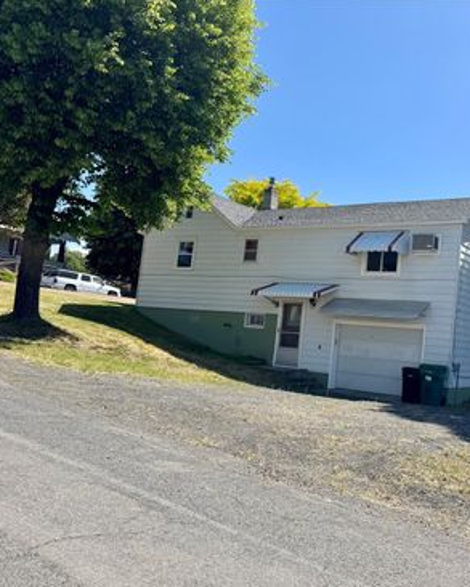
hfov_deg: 43.2
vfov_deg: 55.6
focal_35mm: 32
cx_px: 390
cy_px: 299
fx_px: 556
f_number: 1.78
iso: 80
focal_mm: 6.76
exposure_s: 1/4049
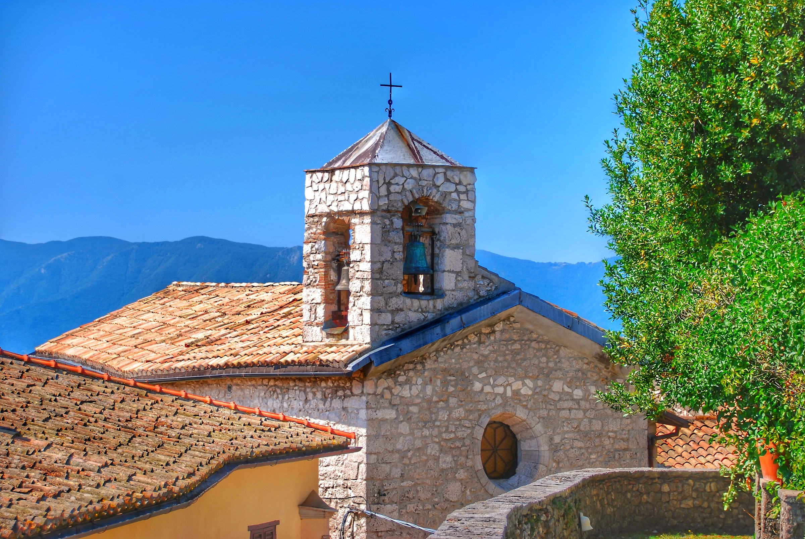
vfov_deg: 14.1
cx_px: 402
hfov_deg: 20.9
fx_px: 2183
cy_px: 270
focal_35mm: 98
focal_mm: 65
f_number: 5.3
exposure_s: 1/320
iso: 100
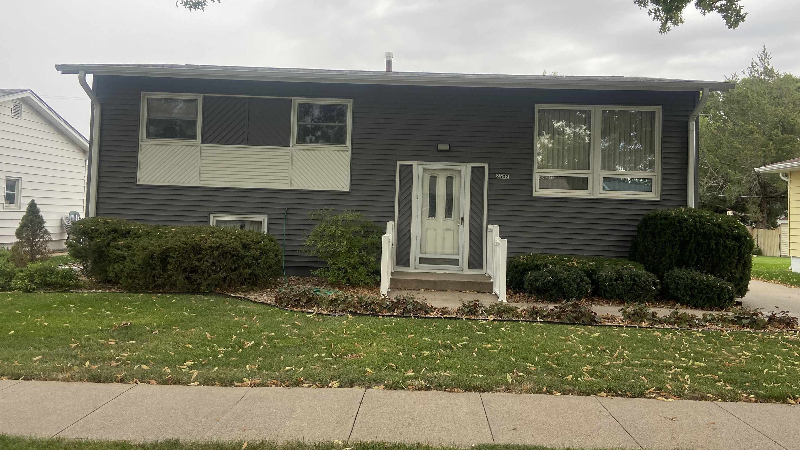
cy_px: 194
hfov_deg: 66.1
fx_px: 615
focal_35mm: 29
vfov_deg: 40.1
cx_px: 408
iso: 32
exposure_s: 1/398
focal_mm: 4.25
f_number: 1.8
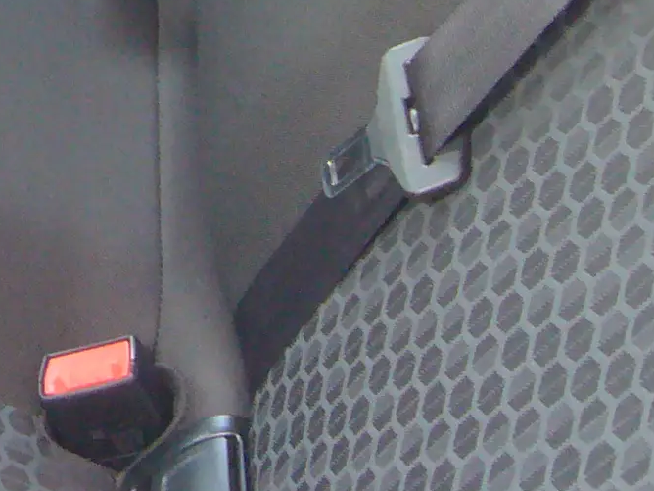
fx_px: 2229
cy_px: -197
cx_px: -214
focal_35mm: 118
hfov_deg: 15.8
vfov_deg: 12.1
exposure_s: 1/15
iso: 200
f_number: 2.8
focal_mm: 4.6
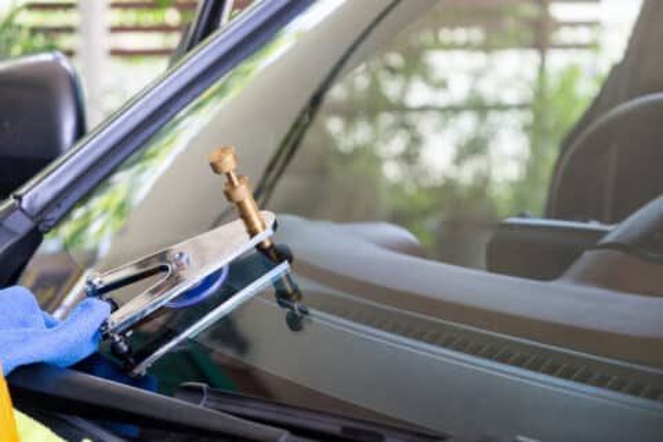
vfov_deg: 16.5
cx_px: 332
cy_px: 221
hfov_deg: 24.5
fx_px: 1528
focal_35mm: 83
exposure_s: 1/170
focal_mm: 55
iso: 400
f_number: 4
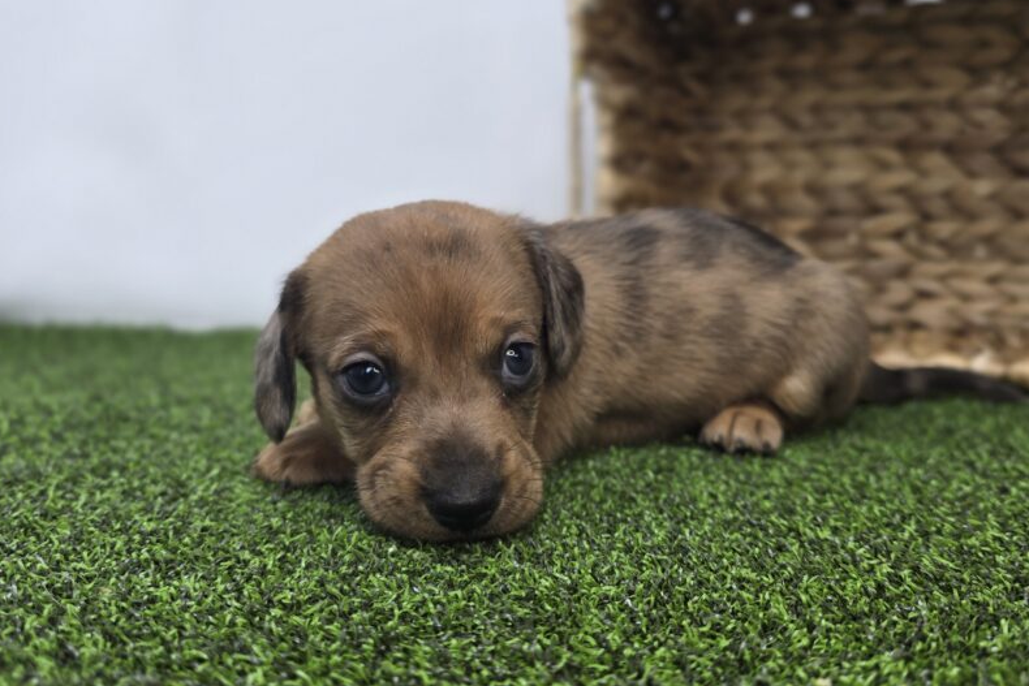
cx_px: 531
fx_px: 886
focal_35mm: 31
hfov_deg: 60.3
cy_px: 312
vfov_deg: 42.3
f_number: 1.7
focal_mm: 6.3
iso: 40
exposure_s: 1/120
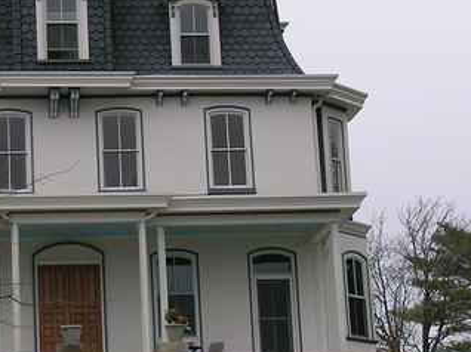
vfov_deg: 10.5
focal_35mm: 141
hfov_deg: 13.9
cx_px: 80
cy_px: 183
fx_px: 1917
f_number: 3.9
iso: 50
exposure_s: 1/50
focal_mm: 14.5
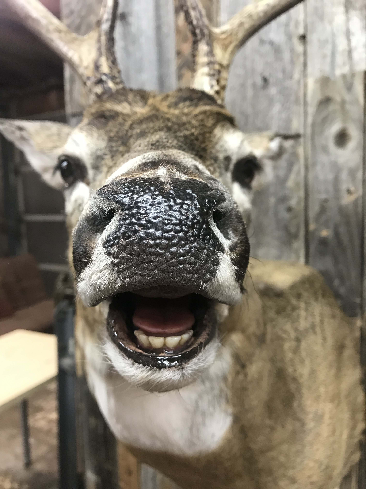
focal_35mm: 28
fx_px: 395
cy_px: 244
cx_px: 183
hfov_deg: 49.7
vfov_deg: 63.4
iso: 40
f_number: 1.8
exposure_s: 1/15
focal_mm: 3.99
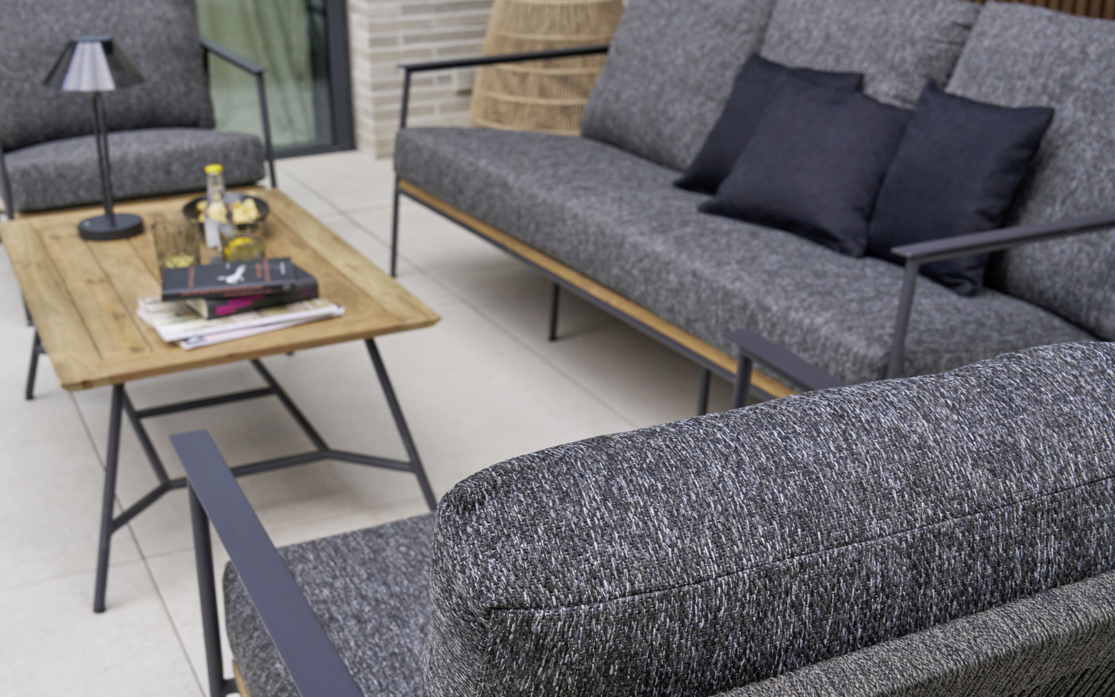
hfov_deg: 43.5
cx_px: 558
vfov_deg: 28.0
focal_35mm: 46
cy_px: 375
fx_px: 1398
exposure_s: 1/200
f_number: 7.1
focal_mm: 30
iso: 400
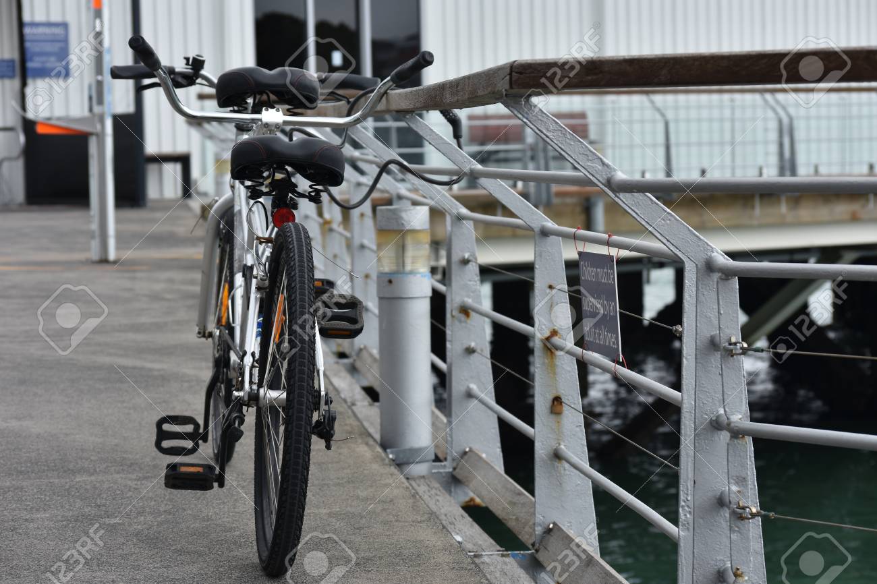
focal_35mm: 105
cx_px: 438
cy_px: 292
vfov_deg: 13.0
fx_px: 2557
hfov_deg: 19.5
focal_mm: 70
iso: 100
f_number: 5.6
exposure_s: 1/400
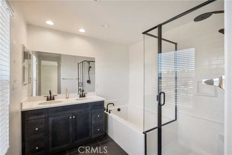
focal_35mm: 16
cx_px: 116
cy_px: 78
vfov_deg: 73.8
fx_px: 103
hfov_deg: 96.7
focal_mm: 16
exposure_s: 1.6
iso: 40
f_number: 22
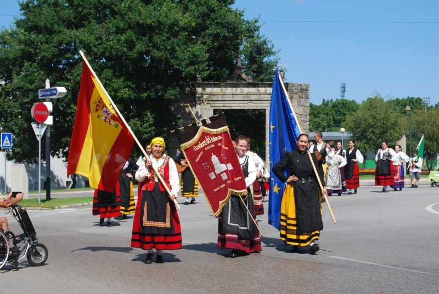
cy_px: 147
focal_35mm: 78
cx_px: 220
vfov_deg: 17.6
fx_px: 953
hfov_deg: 25.9
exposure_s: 1/250
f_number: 8
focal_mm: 52
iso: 100
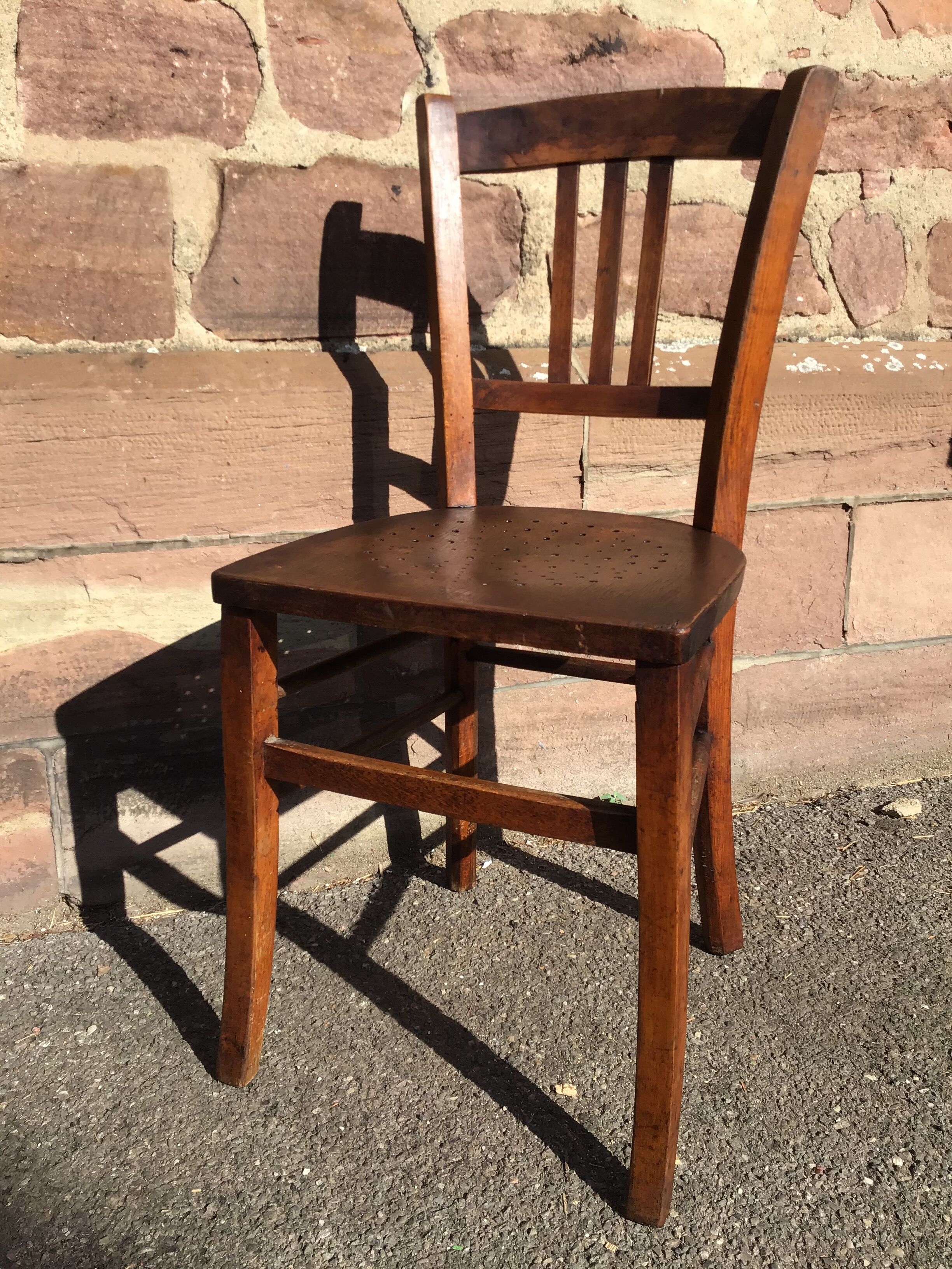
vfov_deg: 58.4
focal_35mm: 31
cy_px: 634
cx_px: 476
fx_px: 1137
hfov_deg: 45.4
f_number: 2.4
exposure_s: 1/776
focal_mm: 3.3
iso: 25
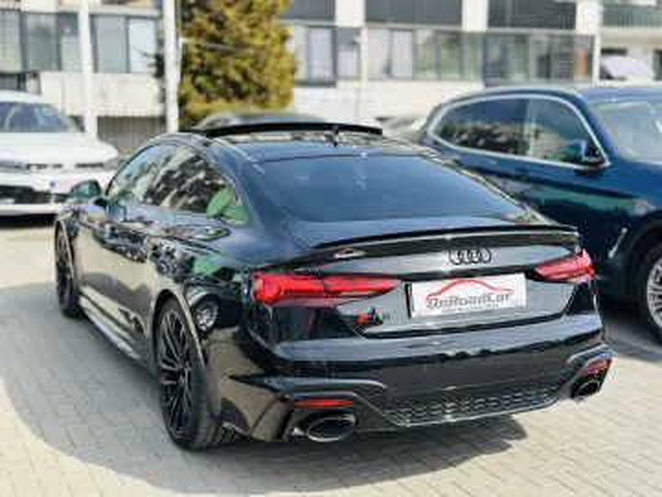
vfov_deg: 30.3
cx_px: 331
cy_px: 248
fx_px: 918
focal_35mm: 48
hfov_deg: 39.7
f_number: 1.78
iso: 80
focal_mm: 6.86
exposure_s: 1/1880
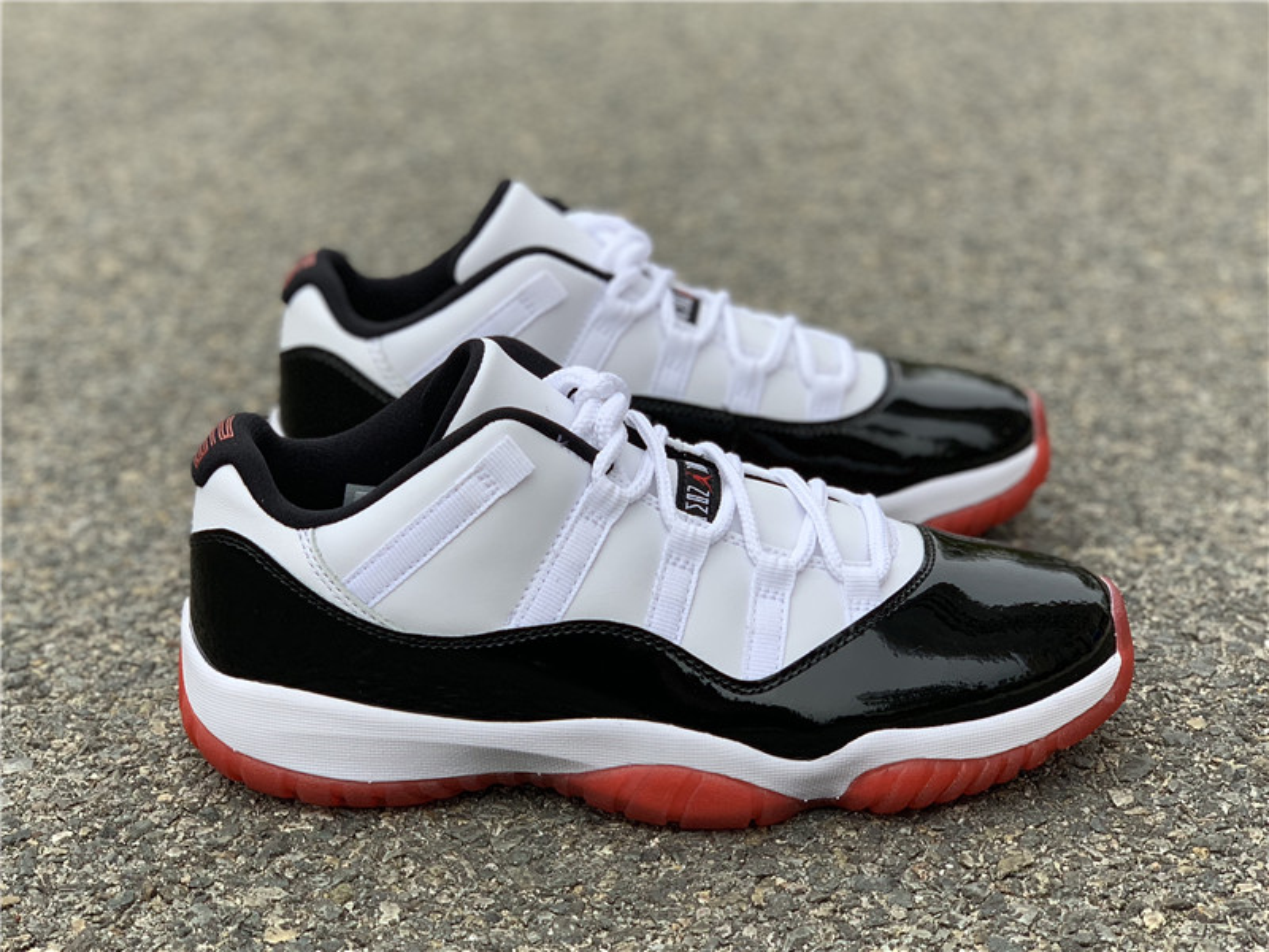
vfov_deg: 28.0
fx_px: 1906
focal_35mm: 52
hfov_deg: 36.8
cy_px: 476
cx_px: 634
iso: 16
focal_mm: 6
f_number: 2.4
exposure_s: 1/176
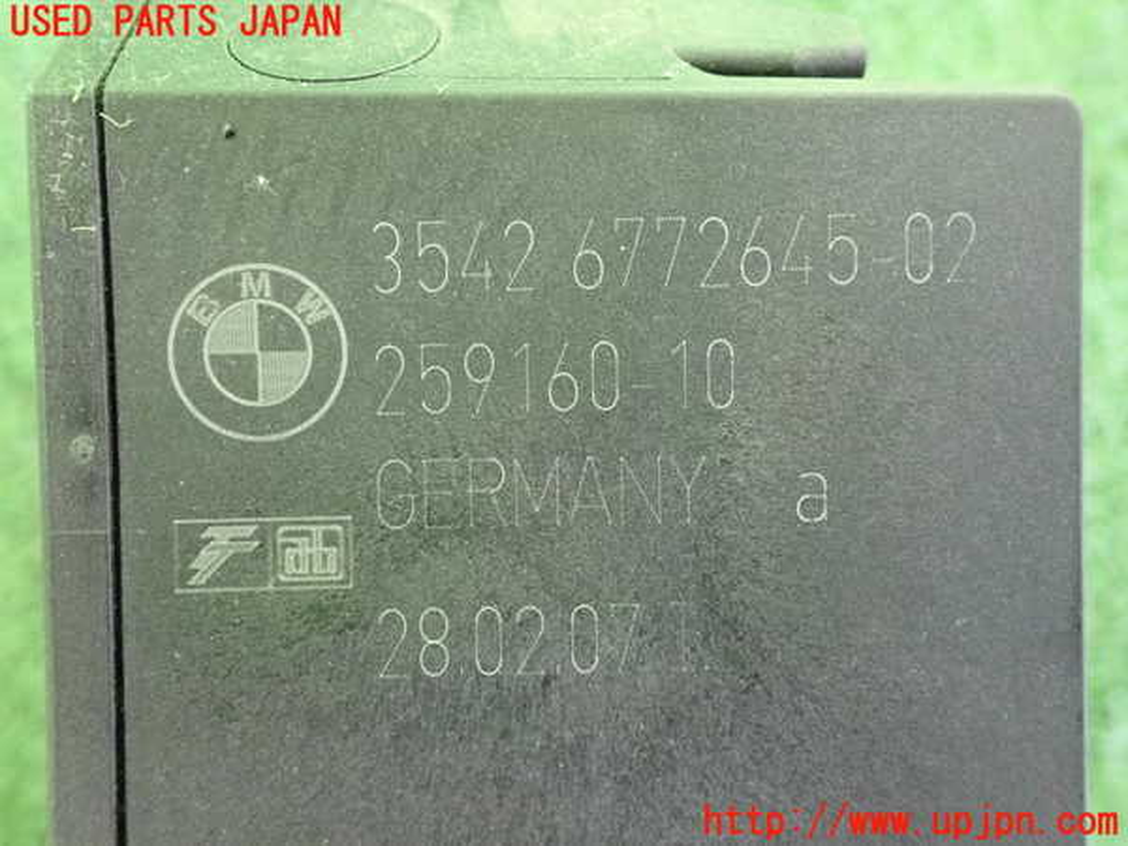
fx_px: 1336
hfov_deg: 45.8
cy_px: 423
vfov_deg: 35.1
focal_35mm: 41
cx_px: 564
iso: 2000
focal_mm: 7.31
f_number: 2.8
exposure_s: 1/125
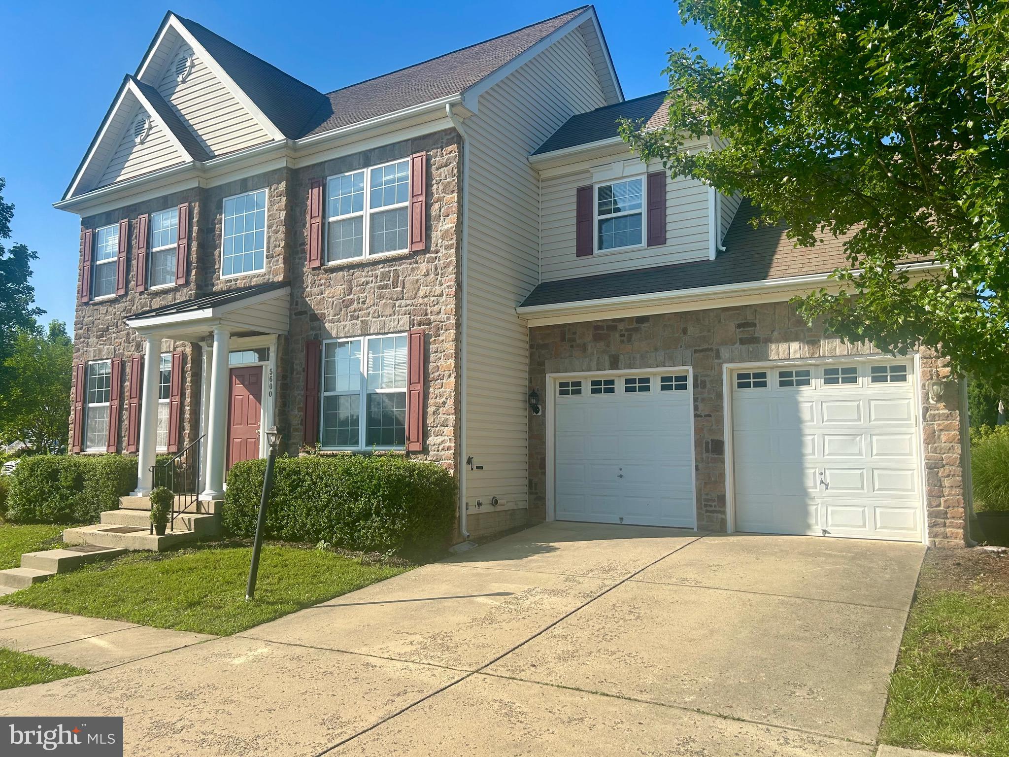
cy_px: 378
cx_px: 504
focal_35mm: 26
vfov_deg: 53.1
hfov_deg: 67.3
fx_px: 758
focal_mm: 5.7
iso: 50
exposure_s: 1/3968
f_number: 1.5
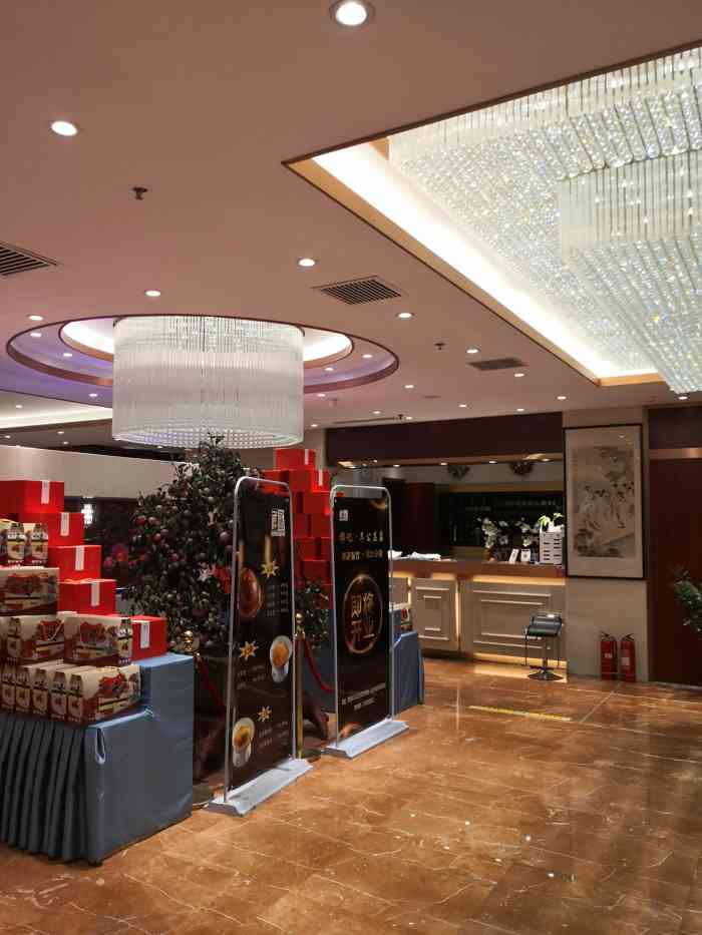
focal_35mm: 27
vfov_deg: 65.3
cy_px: 468
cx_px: 351
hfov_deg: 51.4
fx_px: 730
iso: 80
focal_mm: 3.95
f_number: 1.6
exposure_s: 1/100
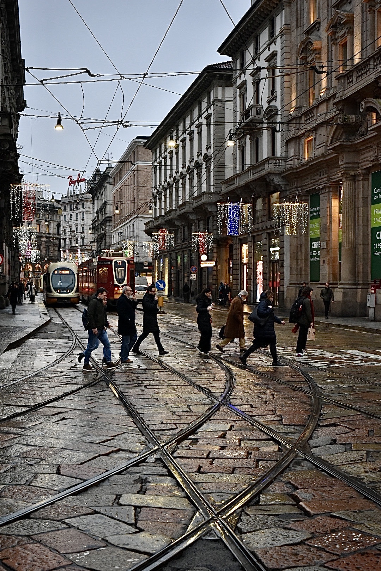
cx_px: 190
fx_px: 794
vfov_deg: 39.6
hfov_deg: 27.0
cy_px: 286
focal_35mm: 50
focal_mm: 50
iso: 3200
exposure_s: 1/125
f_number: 7.1
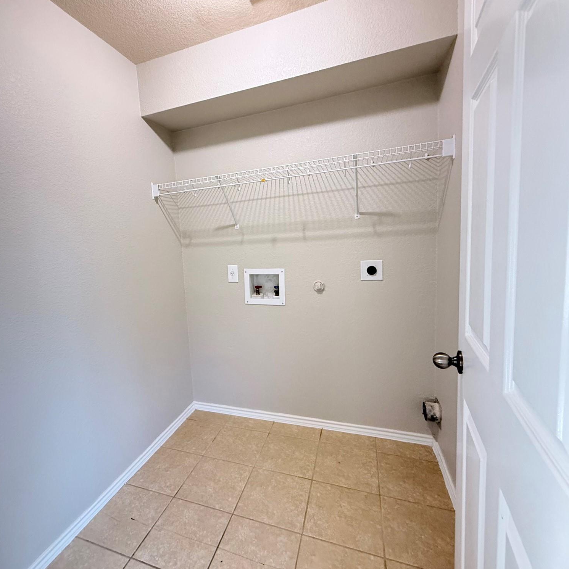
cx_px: 236
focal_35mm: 17
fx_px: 316
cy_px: 279
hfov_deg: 83.2
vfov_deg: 84.0
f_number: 2.2
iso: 500
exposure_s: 1/60
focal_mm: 2.22
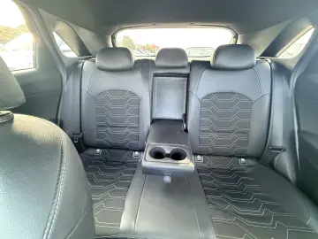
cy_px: 120
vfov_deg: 85.7
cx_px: 159
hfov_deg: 102.1
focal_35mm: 14
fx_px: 129
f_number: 2.2
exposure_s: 1/60
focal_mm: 2.22
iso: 1000
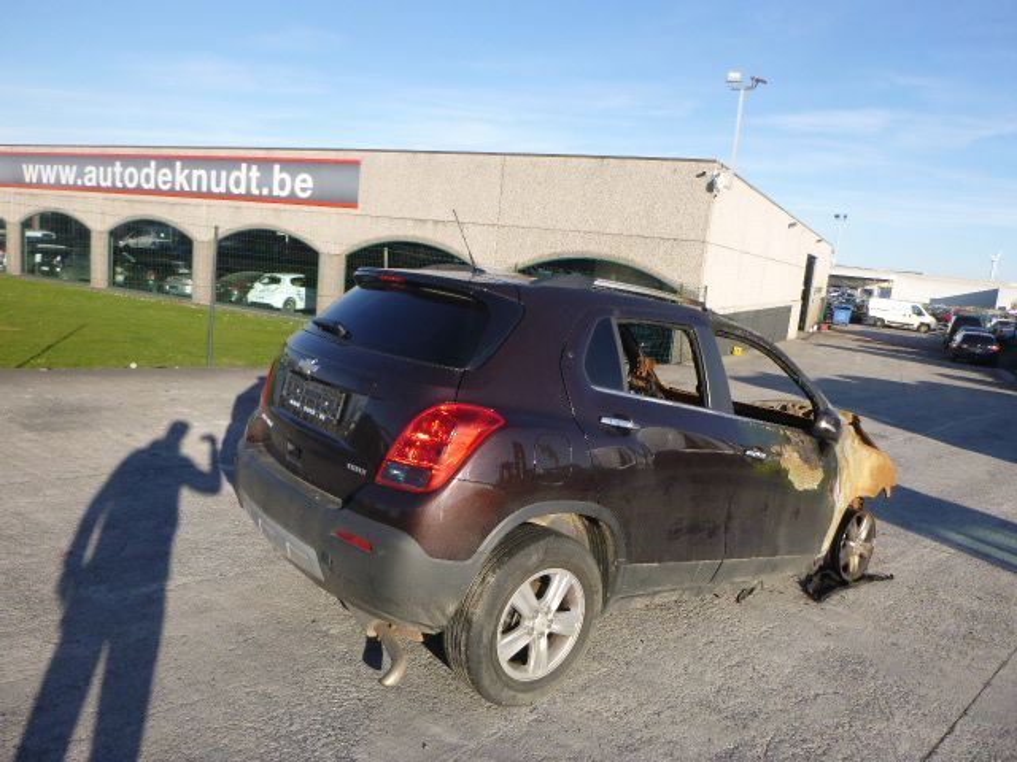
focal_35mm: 25
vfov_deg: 54.9
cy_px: 381
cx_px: 508
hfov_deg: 69.4
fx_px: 734
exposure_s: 1/400
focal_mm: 4.5
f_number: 3.9
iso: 100
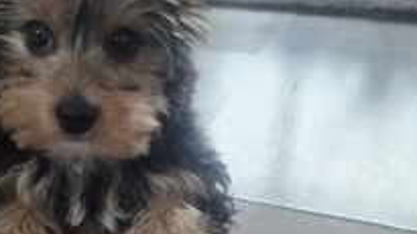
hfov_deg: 41.4
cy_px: 177
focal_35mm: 49
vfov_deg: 24.1
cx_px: 130
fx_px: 541
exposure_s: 1/100
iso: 800
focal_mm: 5.4
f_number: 1.8
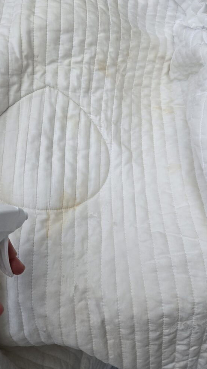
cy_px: 182
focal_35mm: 26
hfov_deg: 44.4
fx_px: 254
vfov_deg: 71.9
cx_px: 99
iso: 80
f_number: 1.8
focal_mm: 5.4
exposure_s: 1/1167
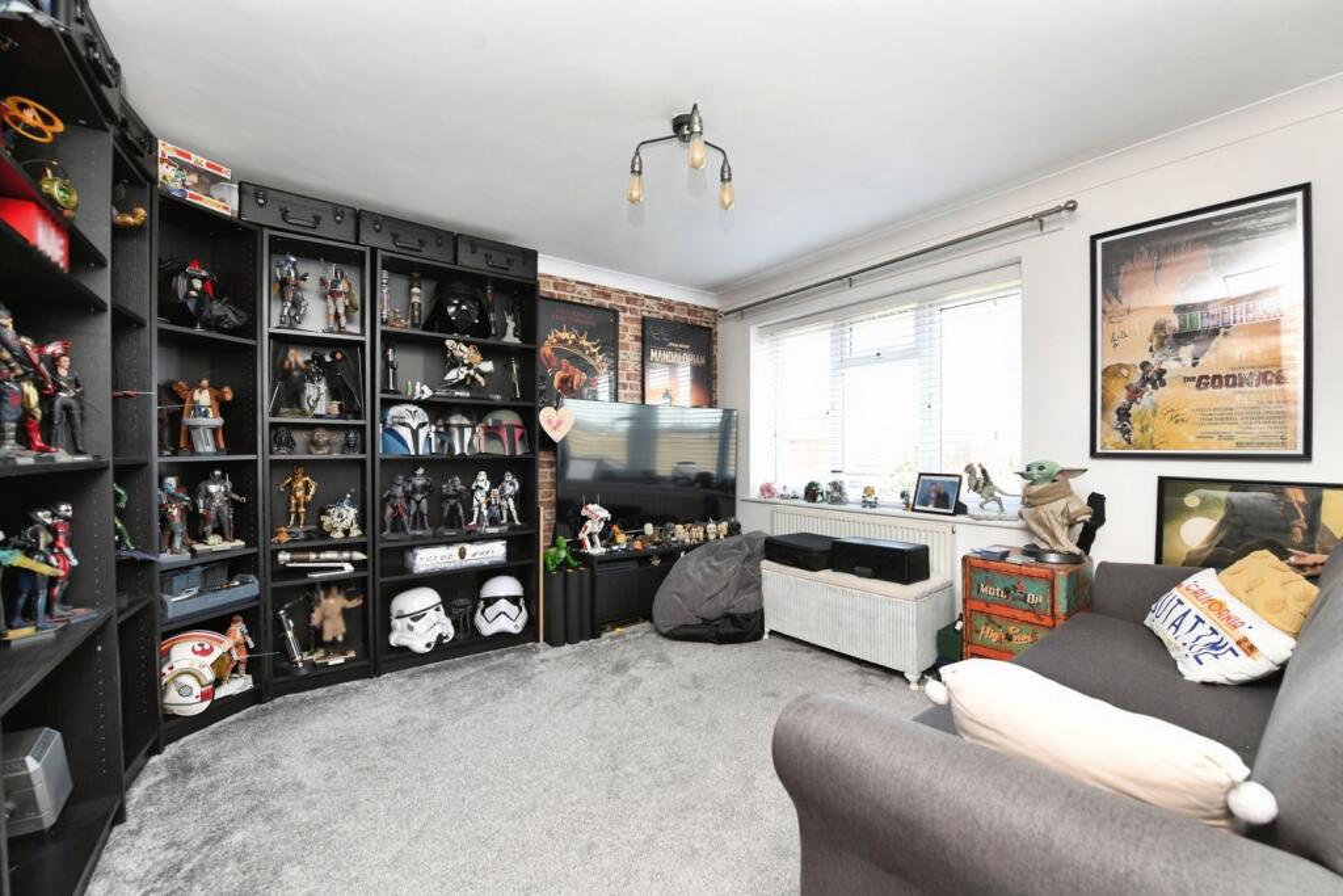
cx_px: 672
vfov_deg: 81.2
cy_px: 448
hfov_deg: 104.2
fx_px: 522
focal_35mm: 14
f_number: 7.1
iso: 640
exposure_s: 1/60
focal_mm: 14
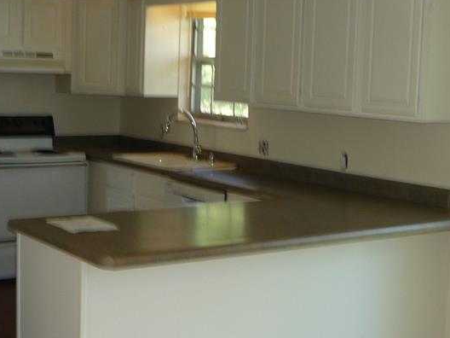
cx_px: 222
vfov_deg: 22.9
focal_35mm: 64
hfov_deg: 30.3
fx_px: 832
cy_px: 181
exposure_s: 1/30
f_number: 2.8
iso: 100
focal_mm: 5.5
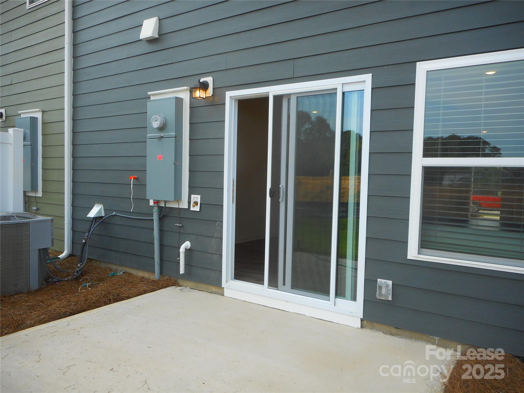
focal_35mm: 25
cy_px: 196
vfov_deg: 54.9
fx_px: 378
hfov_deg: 69.4
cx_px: 262
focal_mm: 4.5
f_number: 3.7
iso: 80
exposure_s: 1/250
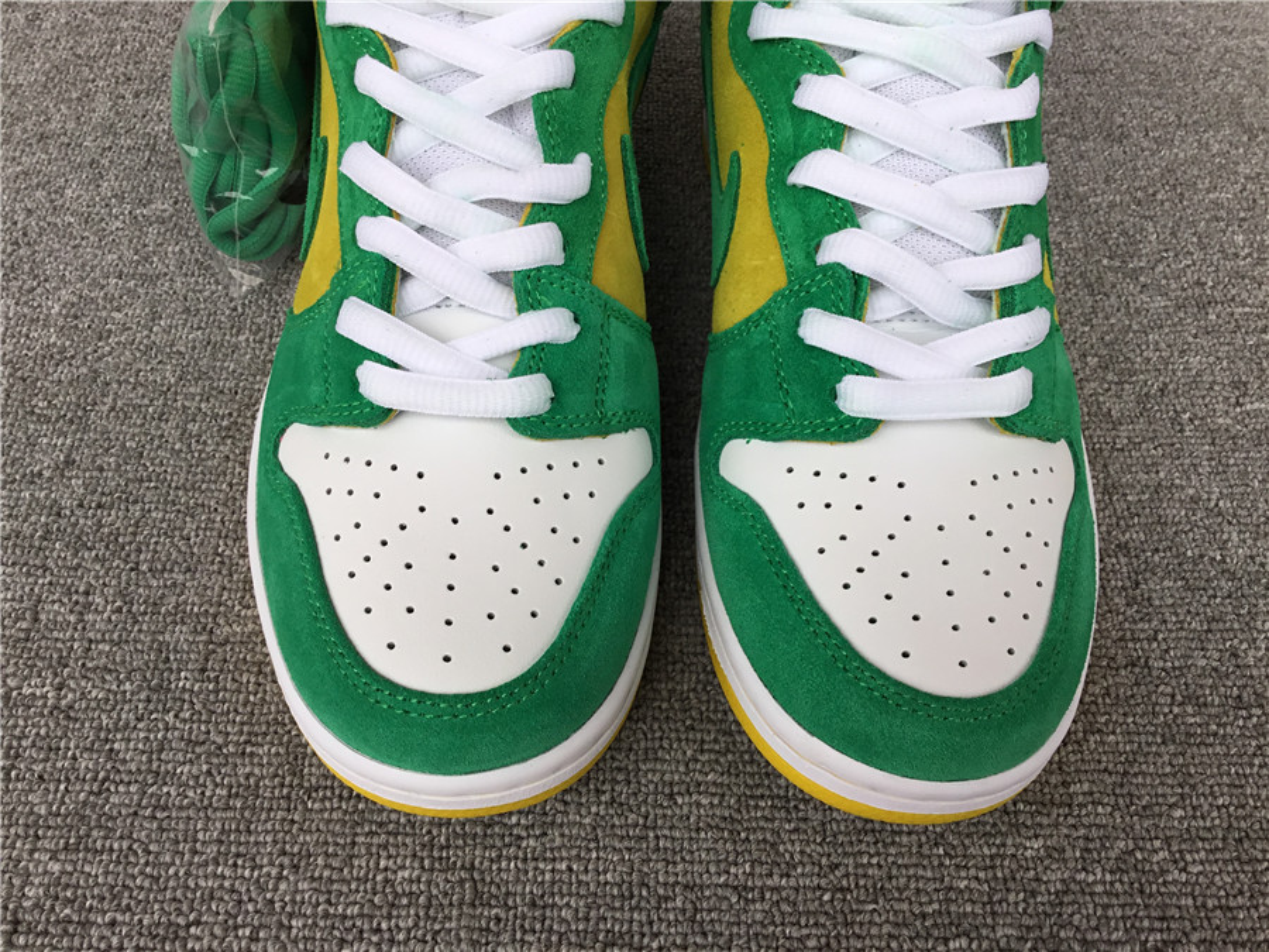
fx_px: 1136
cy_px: 476
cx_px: 634
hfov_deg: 58.4
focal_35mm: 31
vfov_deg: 45.4
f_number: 2.4
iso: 25
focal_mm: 3.3
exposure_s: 1/147
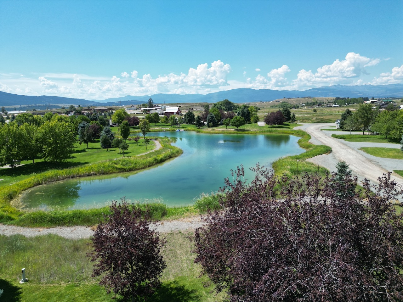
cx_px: 202
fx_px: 279
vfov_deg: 56.8
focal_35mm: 24
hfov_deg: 71.6
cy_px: 151
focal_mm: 6.72
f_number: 1.7
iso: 140
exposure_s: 1/3000
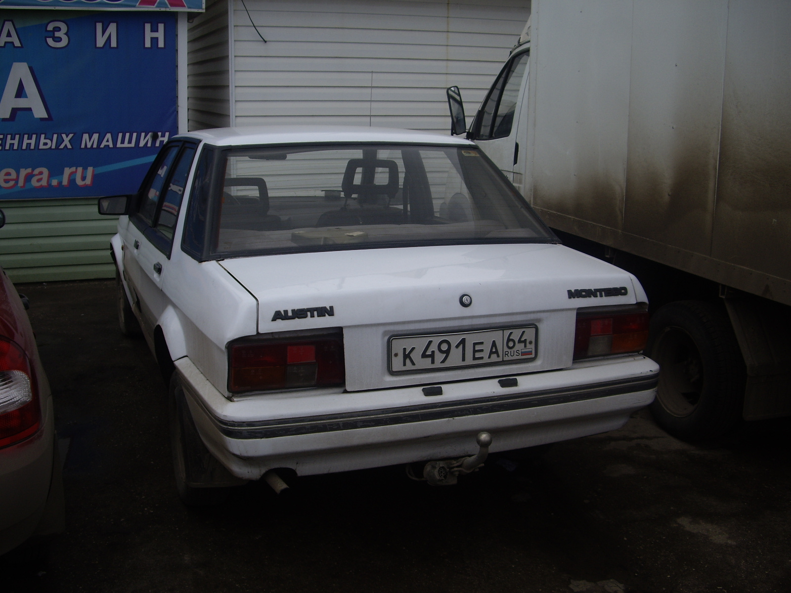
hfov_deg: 49.0
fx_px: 868
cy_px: 296
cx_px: 396
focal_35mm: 38
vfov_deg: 37.7
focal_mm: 7.9
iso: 50
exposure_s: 1/160
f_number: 2.8
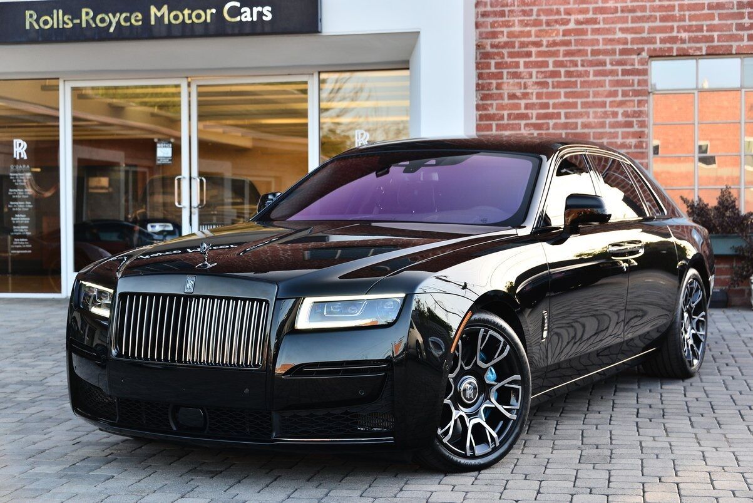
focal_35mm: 65
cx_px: 376
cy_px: 252
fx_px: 1360
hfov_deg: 30.9
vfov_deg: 20.9
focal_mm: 65
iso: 320
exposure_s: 1/100
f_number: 4.8
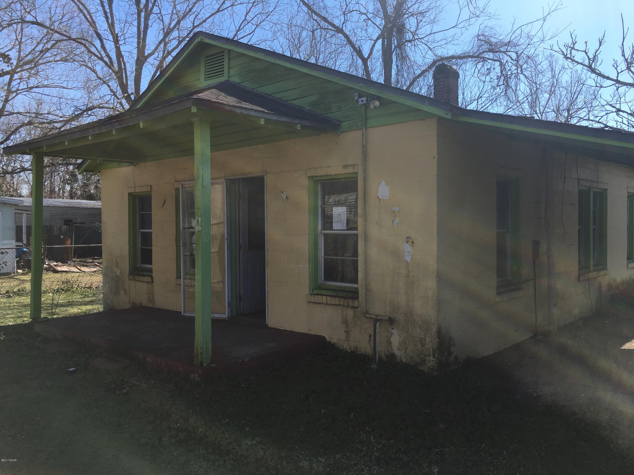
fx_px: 531
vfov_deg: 48.2
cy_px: 238
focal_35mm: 29
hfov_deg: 61.7
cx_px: 317
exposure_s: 1/1099
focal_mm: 4.15
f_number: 2.2
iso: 25
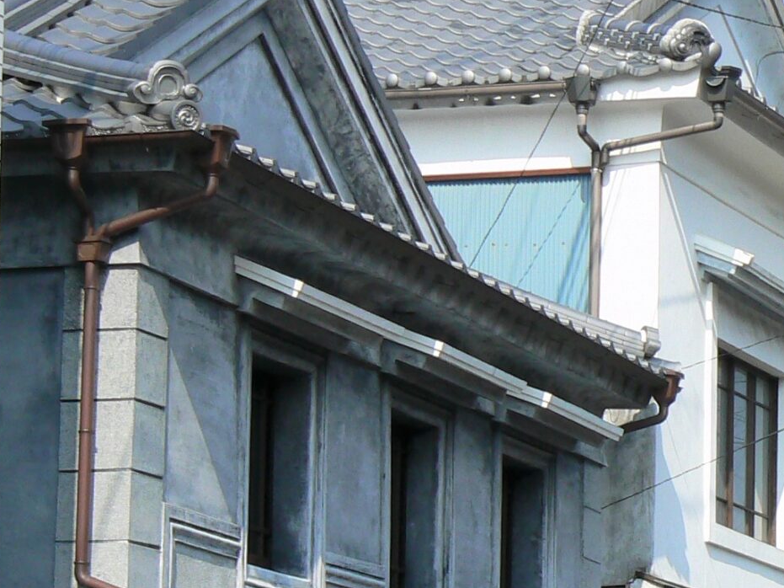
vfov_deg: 8.4
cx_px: 809
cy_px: 590
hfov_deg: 11.1
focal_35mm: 176
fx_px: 3986
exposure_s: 1/500
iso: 80
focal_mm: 10.7
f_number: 6.3
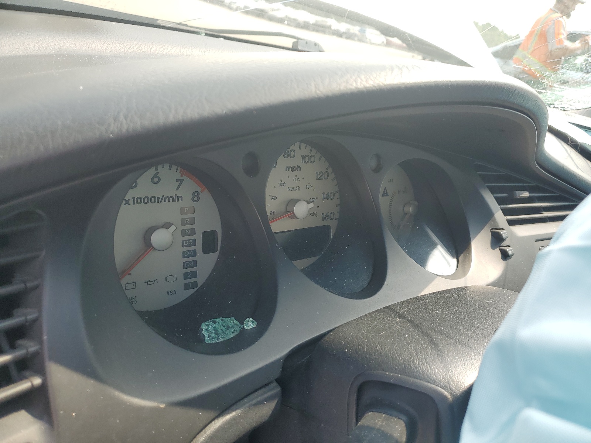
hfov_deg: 67.3
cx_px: 296
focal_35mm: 26
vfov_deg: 53.1
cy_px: 222
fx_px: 444
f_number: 1.5
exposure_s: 1/556
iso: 50
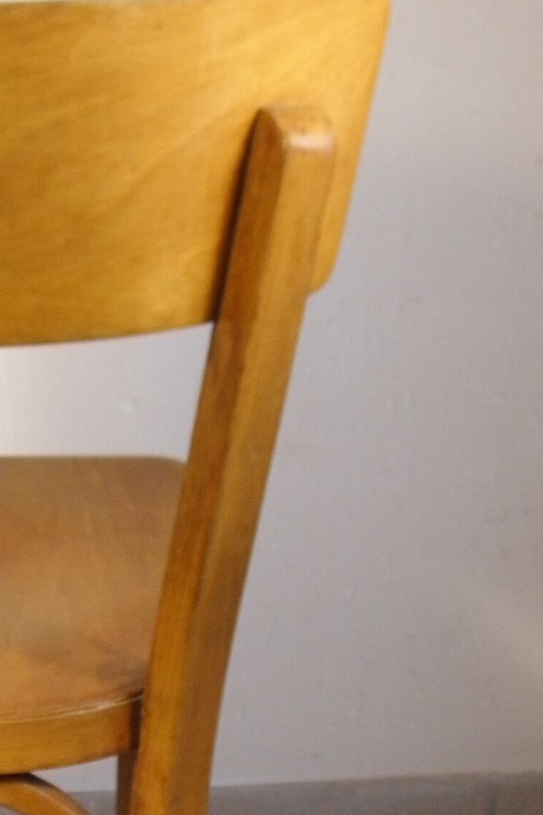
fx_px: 1923
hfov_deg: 15.6
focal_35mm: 85
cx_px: -84
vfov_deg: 23.5
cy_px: 669
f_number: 3.7
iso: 125
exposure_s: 1/40
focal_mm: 6.4
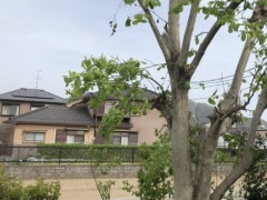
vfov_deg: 27.8
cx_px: 206
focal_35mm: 52
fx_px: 401
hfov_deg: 35.8
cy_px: 61
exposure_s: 1/2088
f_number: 1.8
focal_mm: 3.99
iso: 20
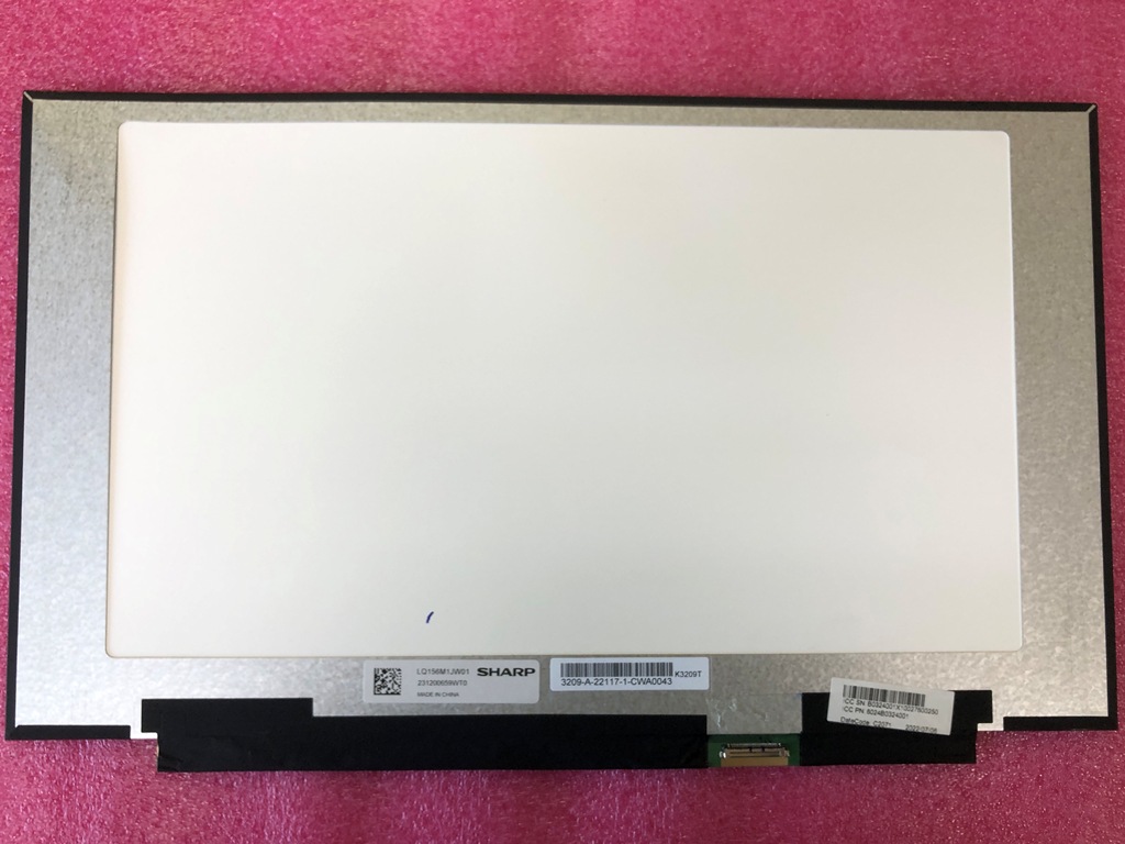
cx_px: 562
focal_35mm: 28
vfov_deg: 49.7
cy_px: 422
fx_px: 910
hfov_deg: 63.4
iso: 20
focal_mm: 3.99
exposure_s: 1/33
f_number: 1.8
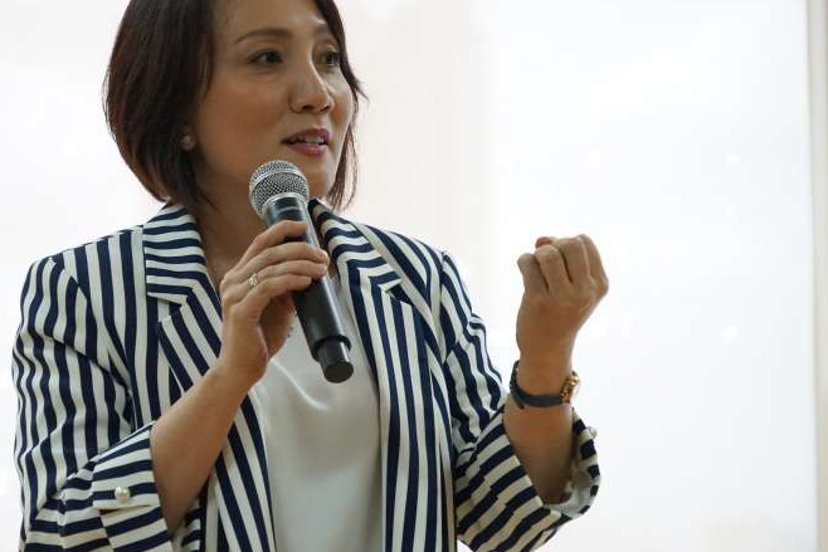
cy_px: 258
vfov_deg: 8.7
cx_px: 328
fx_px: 3635
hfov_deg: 13.0
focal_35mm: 158
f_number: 6.3
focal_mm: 130
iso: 6400
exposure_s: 1/125
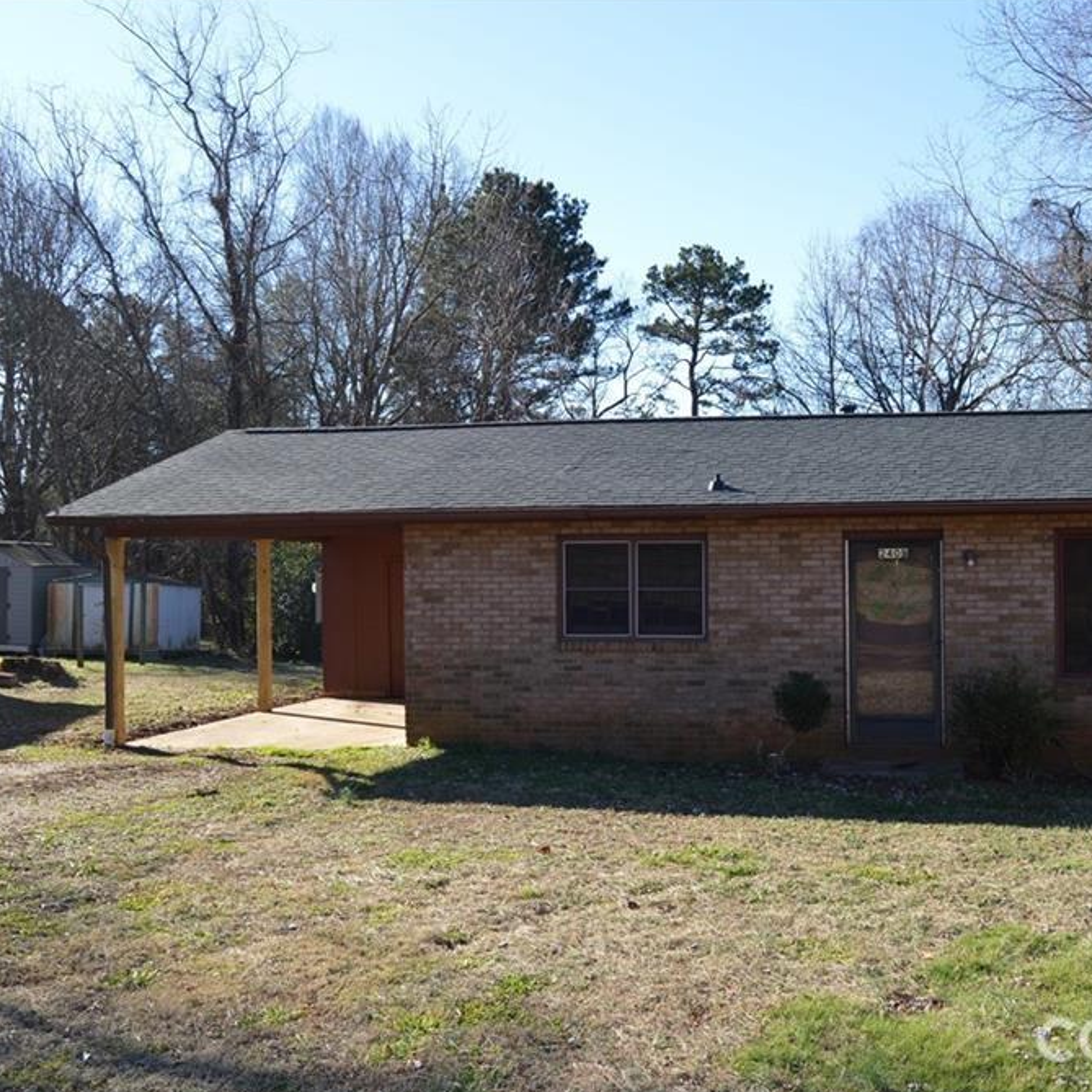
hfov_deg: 42.5
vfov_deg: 42.8
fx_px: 1392
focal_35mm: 39
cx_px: 692
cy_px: 547
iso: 100
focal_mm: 20
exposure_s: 1/160
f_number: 6.3
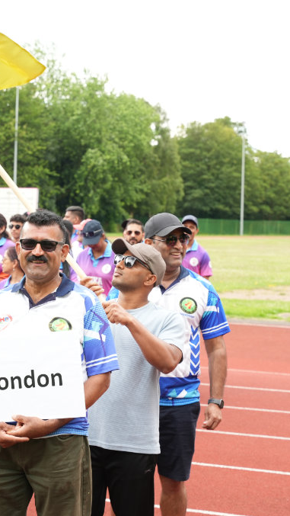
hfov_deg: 15.0
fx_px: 1097
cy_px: 258
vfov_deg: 26.4
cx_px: 104
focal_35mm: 80
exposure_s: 1/250
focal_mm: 50.8
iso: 400
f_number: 5
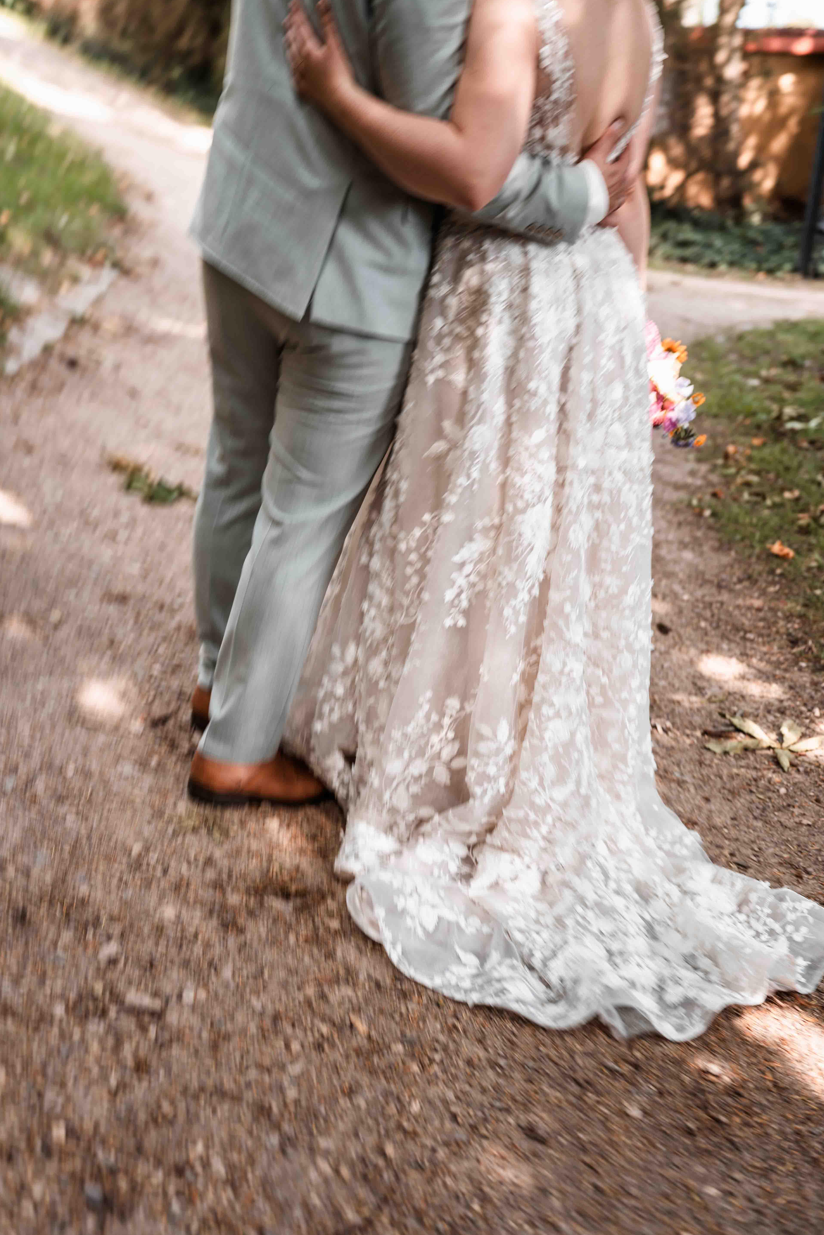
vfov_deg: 45.4
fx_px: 1476
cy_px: 604
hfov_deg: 31.2
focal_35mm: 43
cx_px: 400
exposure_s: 1/160
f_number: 2.8
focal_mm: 41
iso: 100
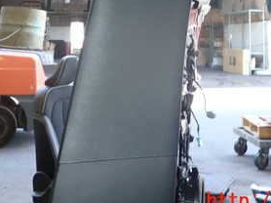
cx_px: 135
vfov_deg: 25.5
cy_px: -6
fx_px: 422
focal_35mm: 54
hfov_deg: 35.6
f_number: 2
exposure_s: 1/50
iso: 200
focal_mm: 4.5
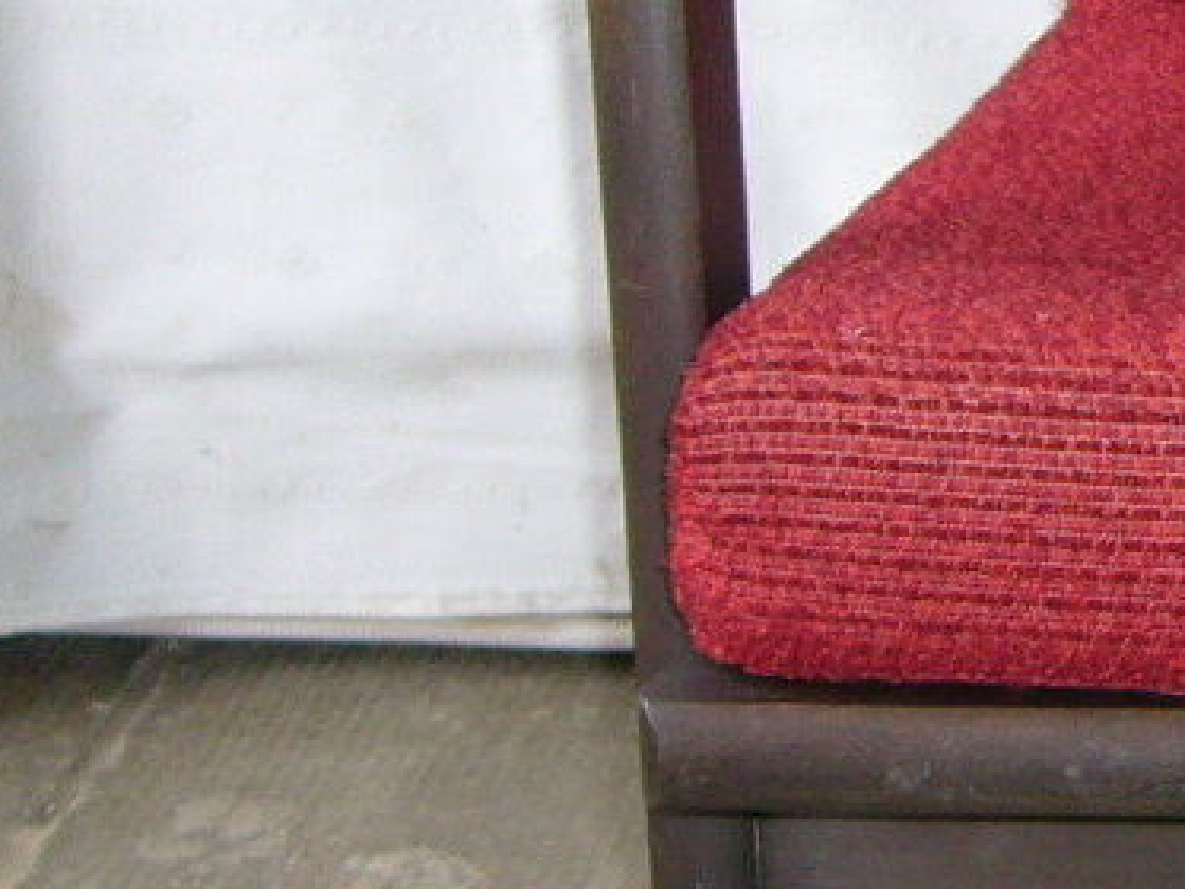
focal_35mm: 150
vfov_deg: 9.9
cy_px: 305
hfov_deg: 12.3
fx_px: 5137
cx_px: 1986
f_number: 2.8
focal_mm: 5.8
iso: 100
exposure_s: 1/60
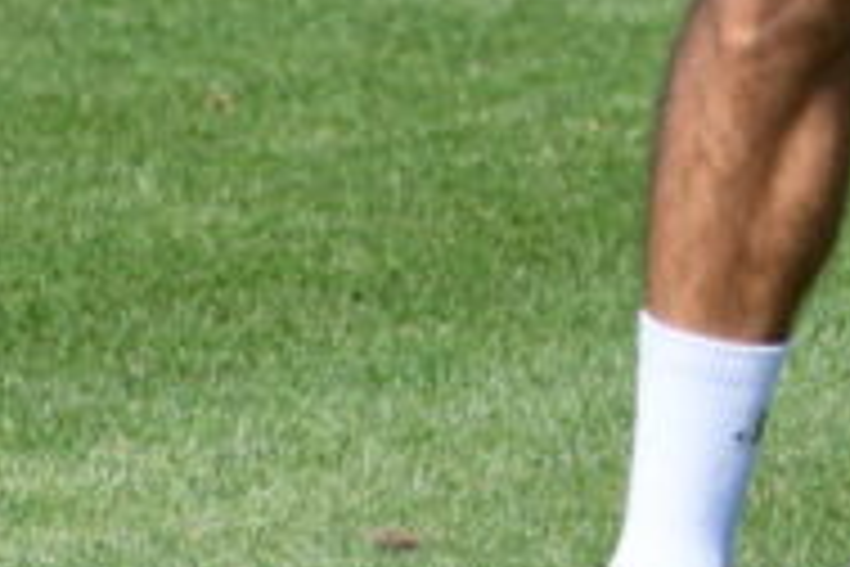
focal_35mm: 1710
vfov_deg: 0.8
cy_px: -529
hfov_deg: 1.2
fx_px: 40372
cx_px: 922
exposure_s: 1/1600
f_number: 7.1
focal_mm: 210
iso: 400
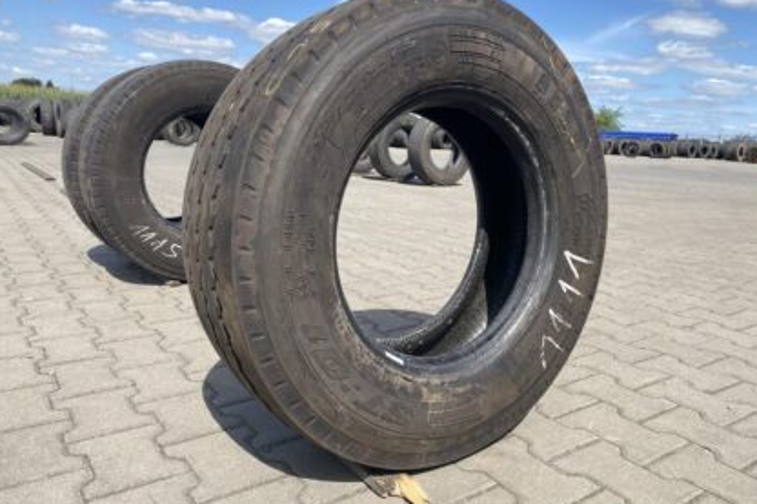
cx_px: 384
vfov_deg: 46.3
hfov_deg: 65.5
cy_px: 239
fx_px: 589
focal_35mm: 28
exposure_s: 1/2410
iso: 32
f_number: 1.8
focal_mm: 4.25
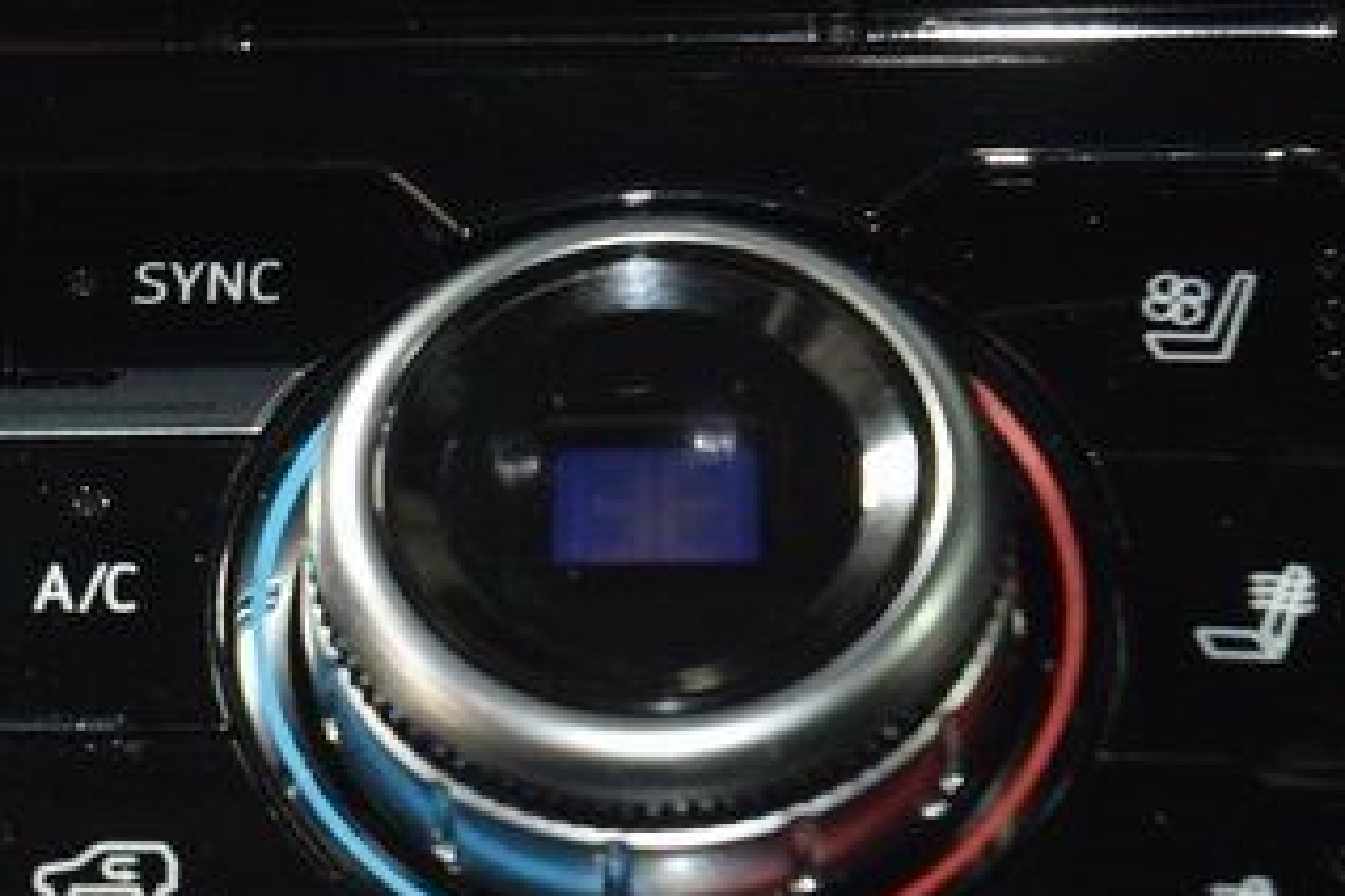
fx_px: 12627
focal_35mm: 338
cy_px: 729
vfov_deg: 4.1
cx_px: -482
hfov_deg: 6.0
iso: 1600
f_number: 4.5
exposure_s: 1/20
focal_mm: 70
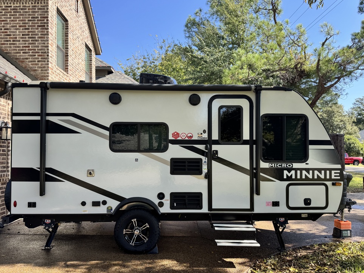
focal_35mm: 25
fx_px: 263
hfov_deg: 69.4
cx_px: 177
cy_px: 140
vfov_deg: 54.9
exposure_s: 1/876
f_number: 1.78
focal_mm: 6.76
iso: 80
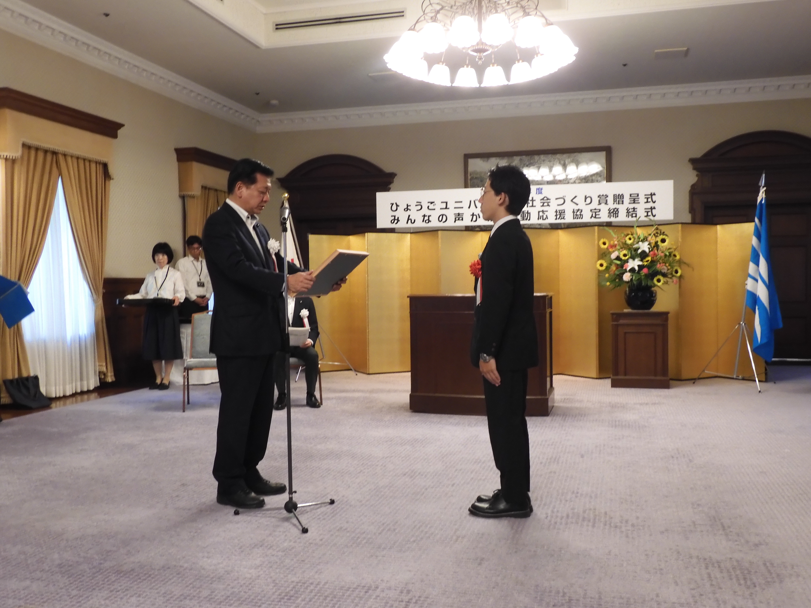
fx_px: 820
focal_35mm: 35
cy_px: 304
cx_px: 406
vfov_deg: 40.7
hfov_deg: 52.6
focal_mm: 6.2
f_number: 4
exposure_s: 1/25
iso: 400
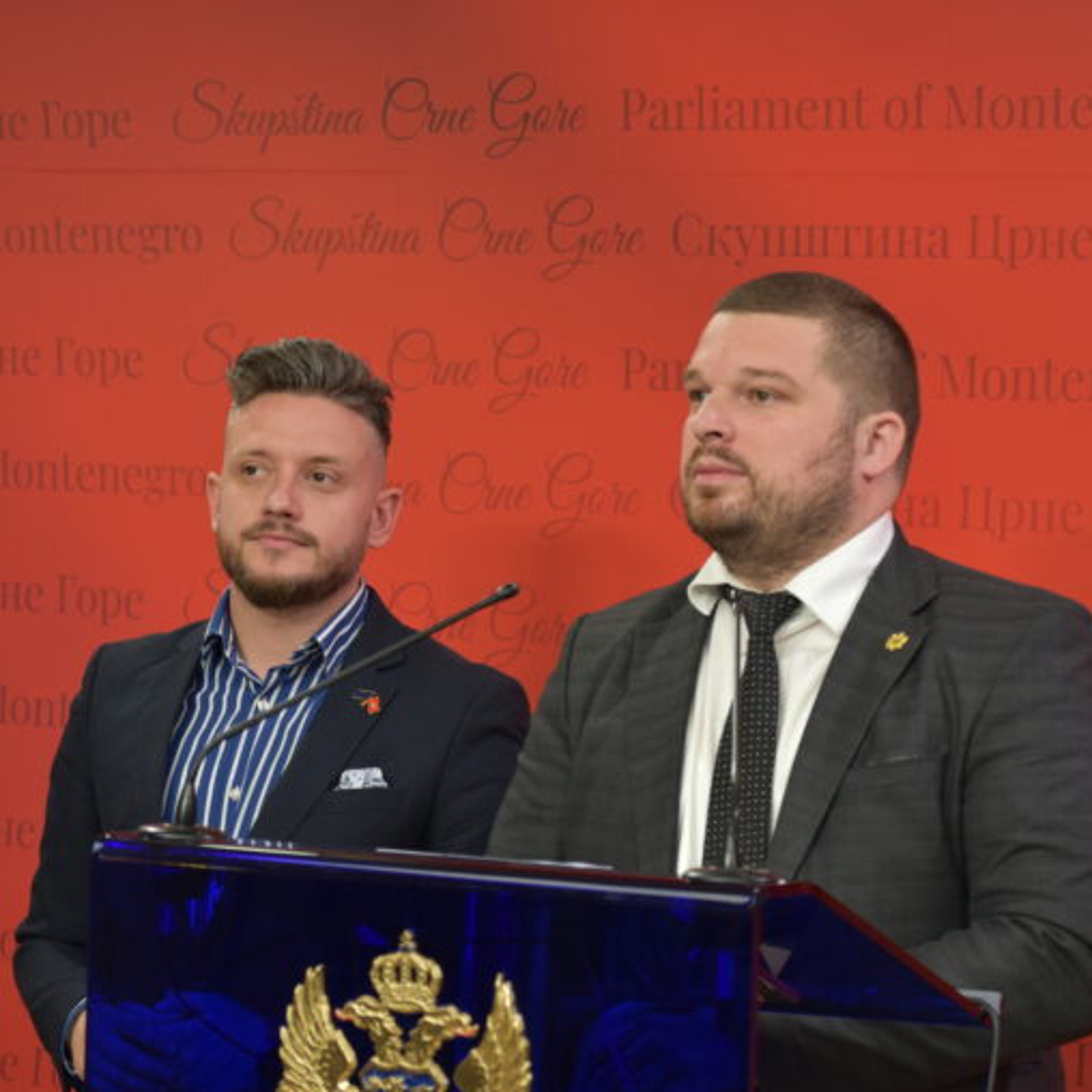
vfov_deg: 12.1
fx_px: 5162
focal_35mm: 145
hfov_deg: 12.1
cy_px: 548
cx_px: 585
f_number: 5
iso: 400
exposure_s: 1/100
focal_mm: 75
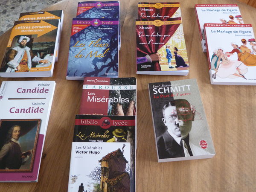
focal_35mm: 32
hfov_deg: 56.8
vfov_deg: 44.2
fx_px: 237
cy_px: 96
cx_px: 128
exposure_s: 1/60
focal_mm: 5.8
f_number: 3
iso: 320
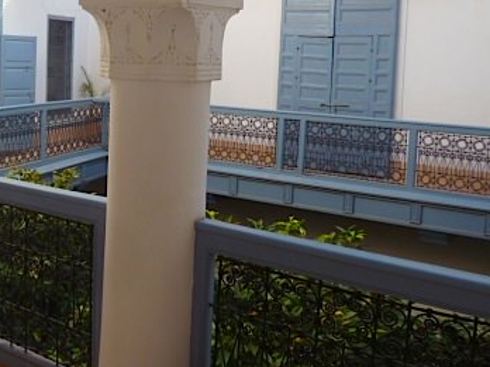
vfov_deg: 31.1
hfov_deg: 38.8
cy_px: 100
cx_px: 63
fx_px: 651
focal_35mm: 46
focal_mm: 4.1
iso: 80
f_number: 3.3
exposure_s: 1/80
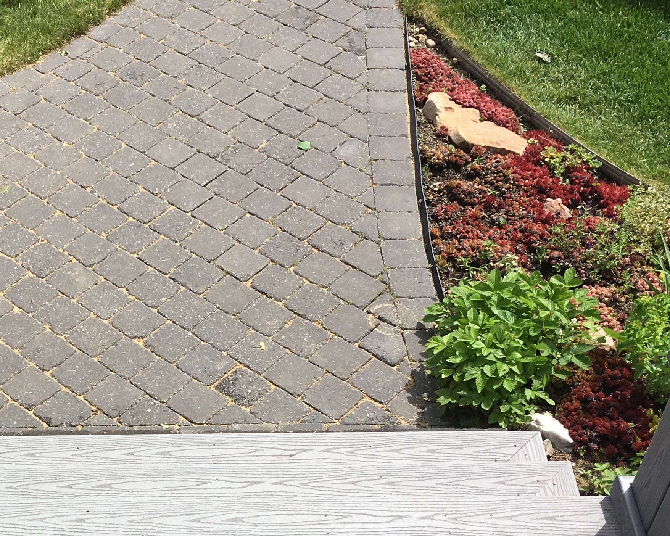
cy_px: 454
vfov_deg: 23.0
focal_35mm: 65
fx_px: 1289
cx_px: 87
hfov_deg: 28.2
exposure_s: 1/1832
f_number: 2.2
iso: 25
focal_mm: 4.15
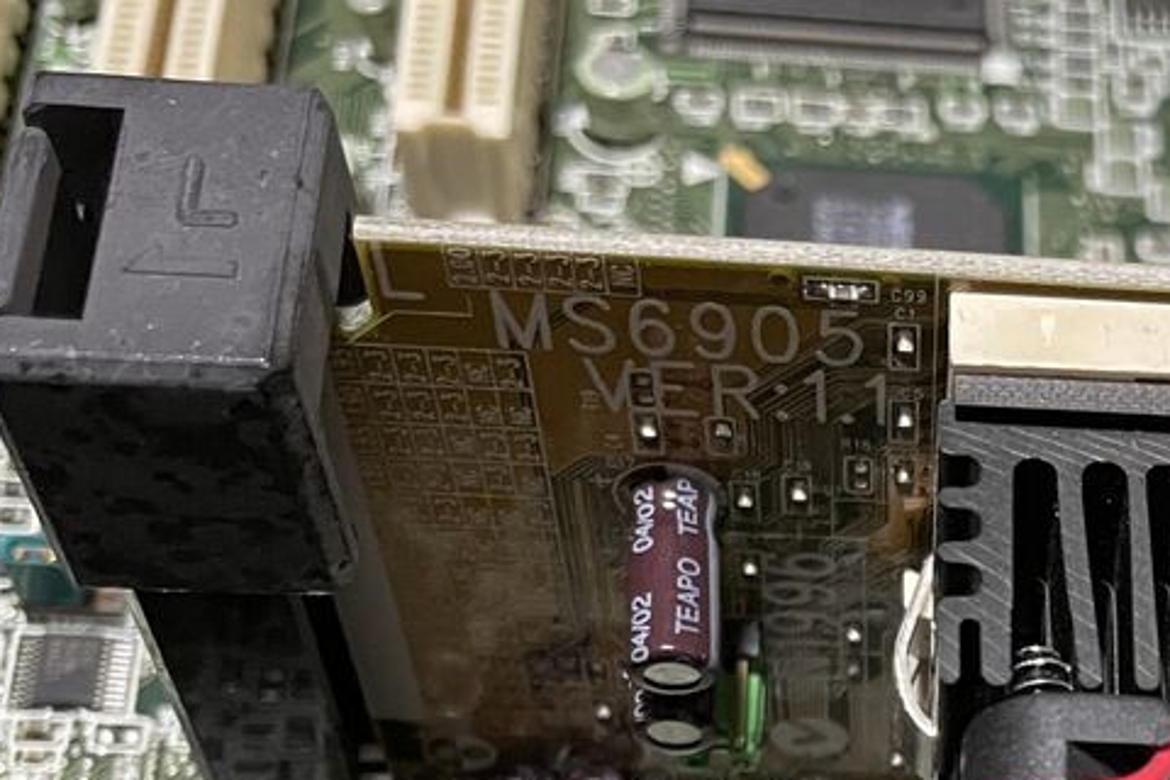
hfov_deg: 24.2
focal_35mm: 77
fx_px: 2502
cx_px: 1360
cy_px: 993
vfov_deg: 16.8
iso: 250
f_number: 1.6
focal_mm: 4.2
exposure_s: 1/60
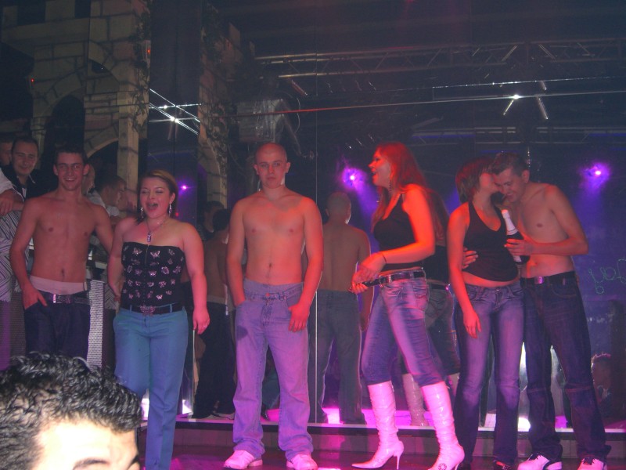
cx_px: 313
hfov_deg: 41.2
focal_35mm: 46
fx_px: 832
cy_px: 235
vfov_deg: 31.5
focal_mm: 9.5
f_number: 3.1
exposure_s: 1/60
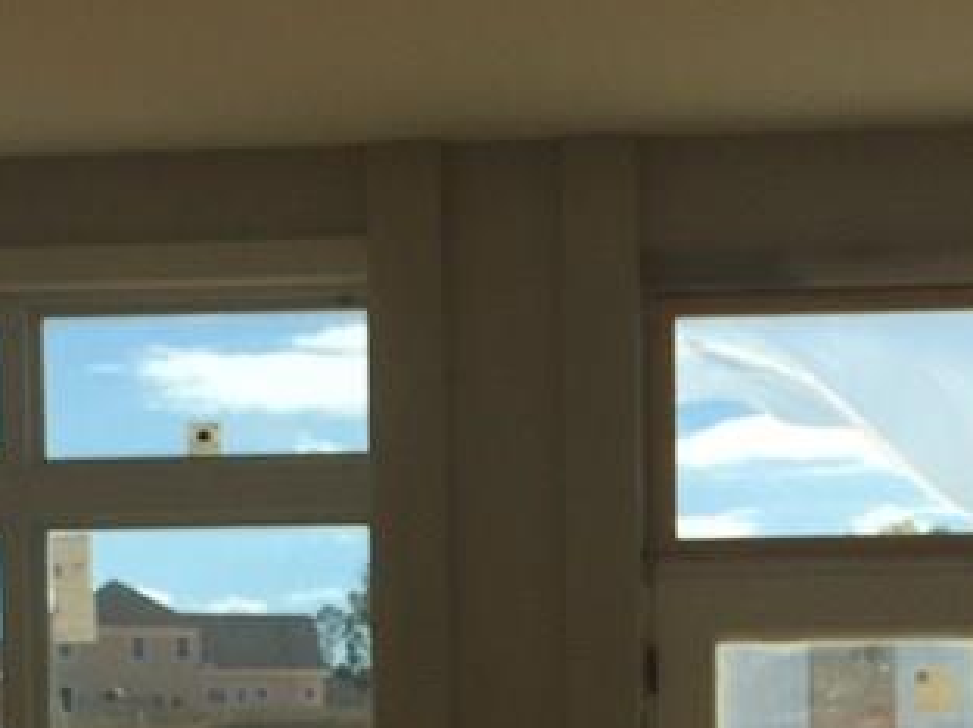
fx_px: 2667
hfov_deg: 20.4
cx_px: 814
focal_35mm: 95
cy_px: 862
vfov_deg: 15.0
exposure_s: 1/2198
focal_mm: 4.15
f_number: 2.2
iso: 32
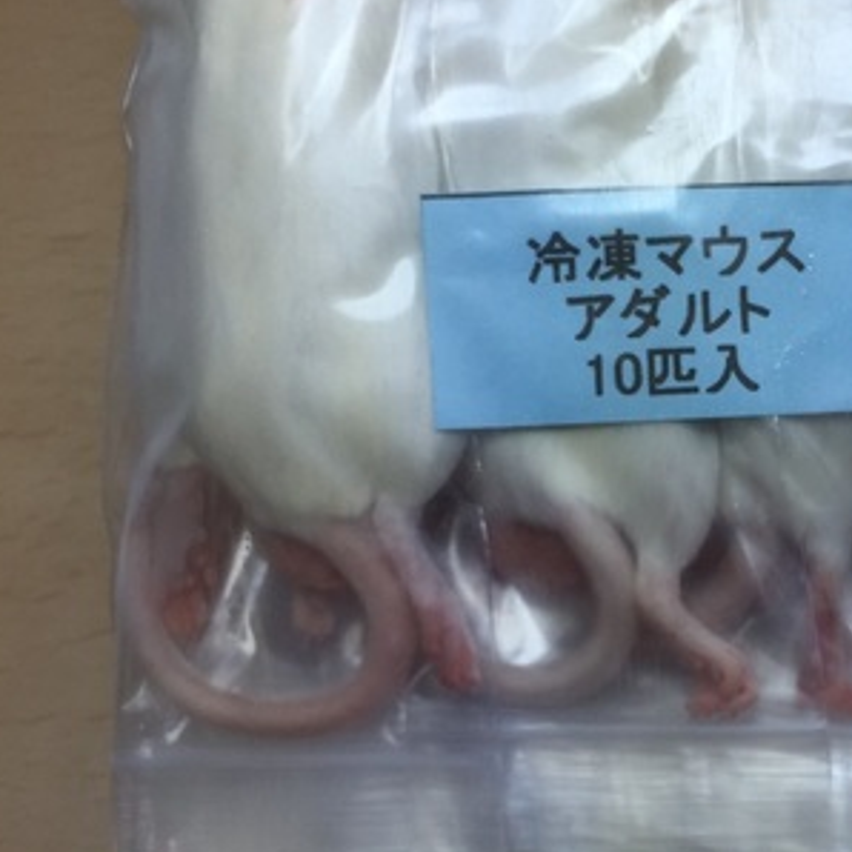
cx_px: 752
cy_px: 503
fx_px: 1726
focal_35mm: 62
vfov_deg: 27.7
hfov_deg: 26.9
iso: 32
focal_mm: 4.15
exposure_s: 1/344
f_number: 2.2
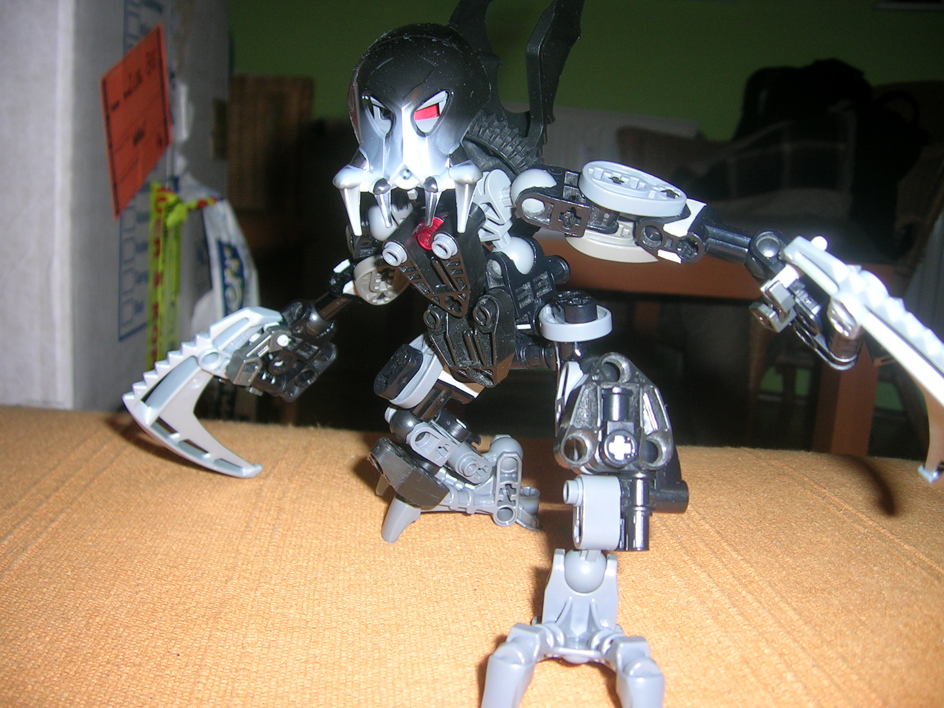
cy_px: 354
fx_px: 954
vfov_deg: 40.7
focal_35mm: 35
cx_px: 472
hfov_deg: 52.6
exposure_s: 1/60.1
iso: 50
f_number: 2.8
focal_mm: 5.4
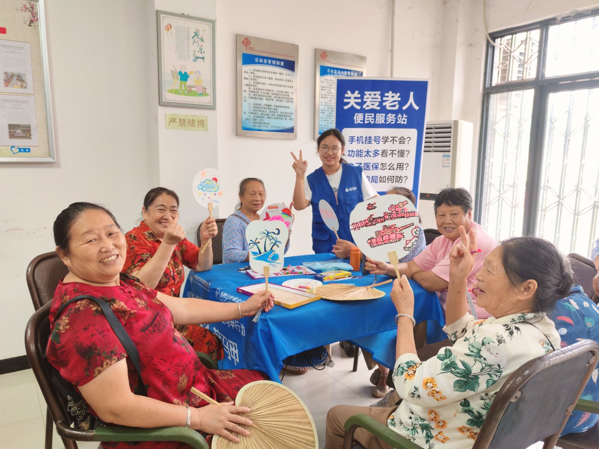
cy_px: 224
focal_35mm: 27
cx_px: 300
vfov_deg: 51.4
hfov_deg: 65.3
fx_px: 467
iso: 160
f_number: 1.95
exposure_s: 1/100
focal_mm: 5.52
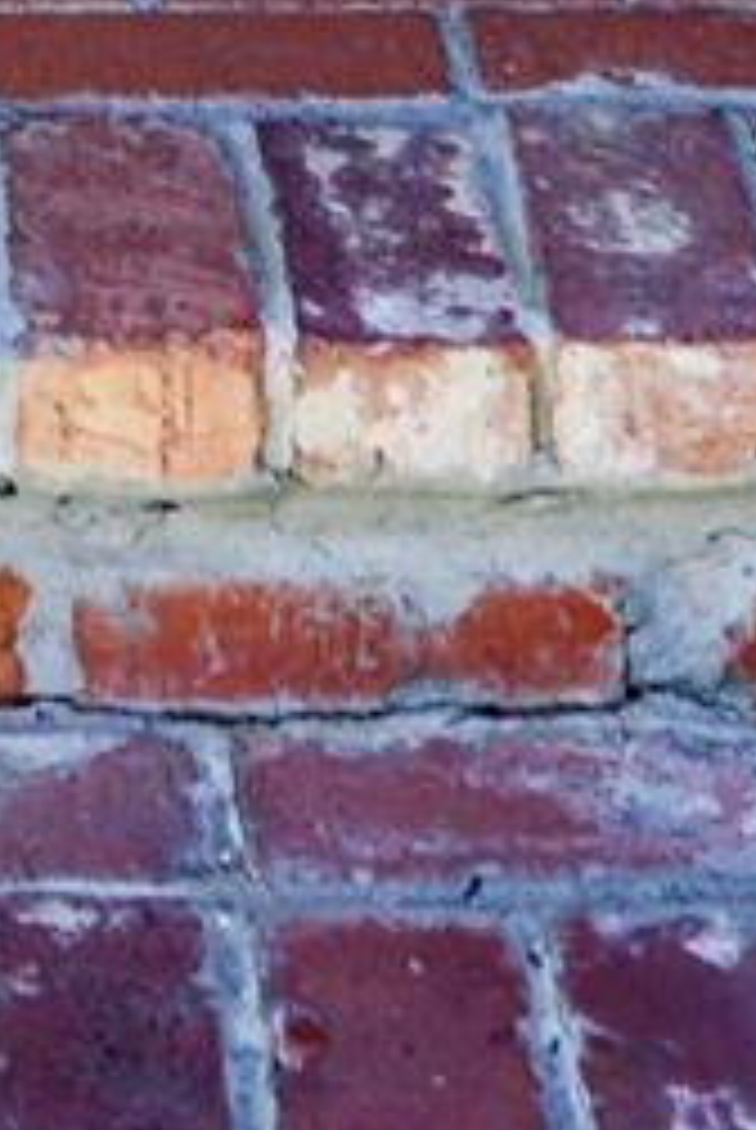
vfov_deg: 9.4
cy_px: -2066
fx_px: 5623
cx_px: -288
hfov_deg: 7.6
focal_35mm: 179
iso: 125
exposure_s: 1/125
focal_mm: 30
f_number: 5.6
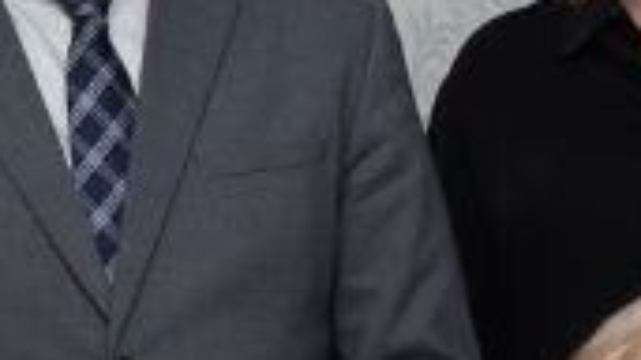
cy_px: 1104
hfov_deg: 6.0
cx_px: 1353
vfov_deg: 3.4
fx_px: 5963
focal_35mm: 351
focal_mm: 44
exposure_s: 1/100
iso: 640
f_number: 5
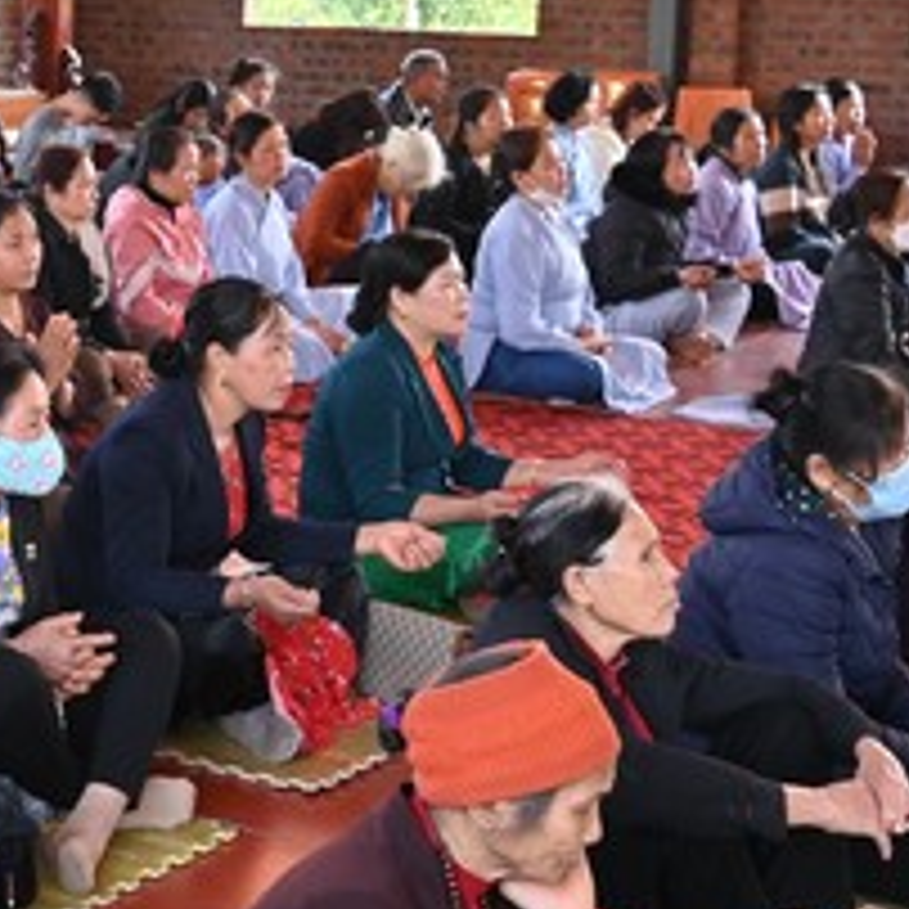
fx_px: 2436
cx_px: -333
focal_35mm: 82
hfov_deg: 19.2
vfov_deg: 20.9
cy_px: 207
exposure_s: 1/160
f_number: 5.6
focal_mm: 30
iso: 500
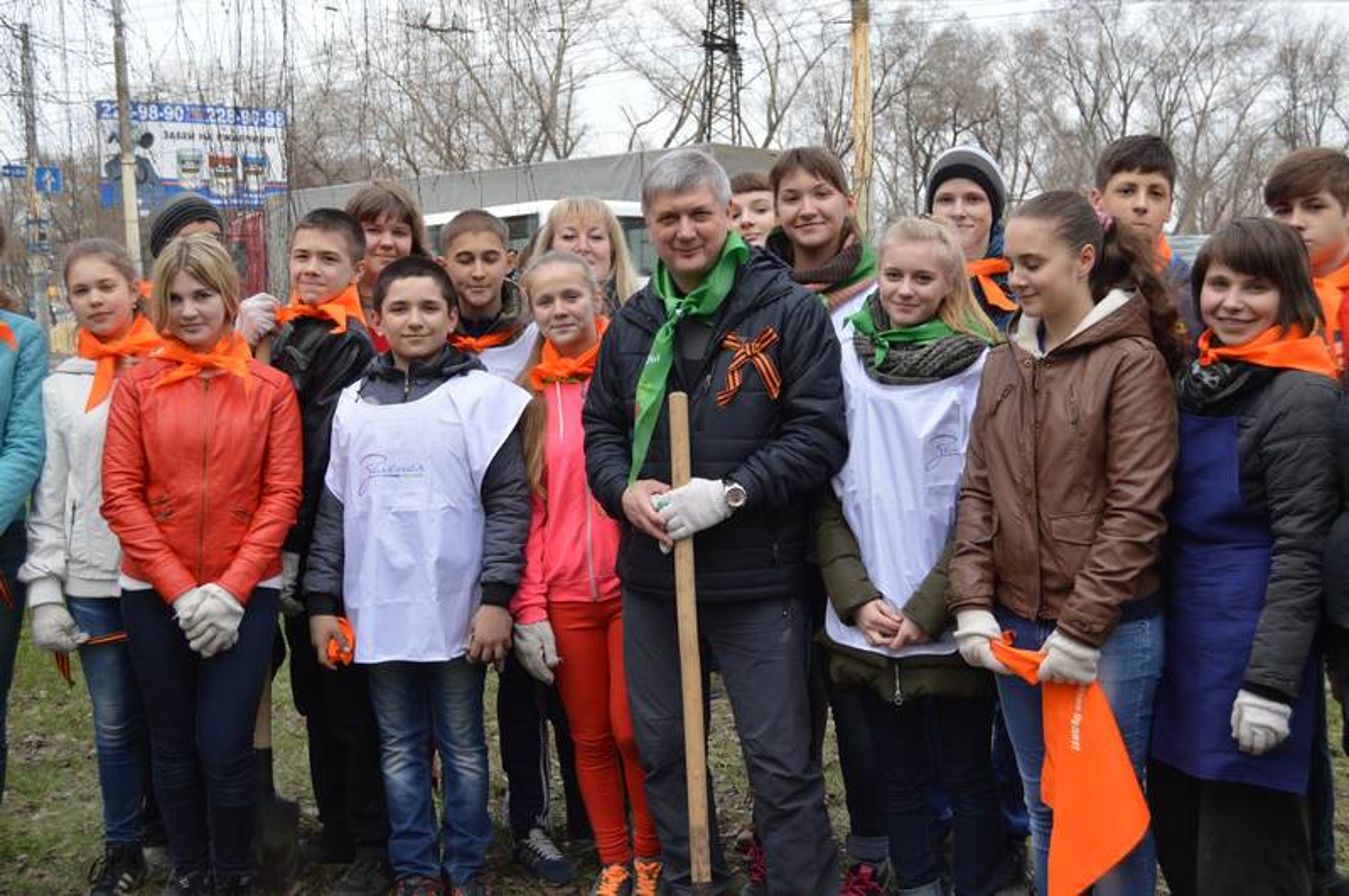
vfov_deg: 28.9
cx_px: 674
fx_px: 1741
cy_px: 448
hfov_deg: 42.4
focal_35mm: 46
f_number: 6.3
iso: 100
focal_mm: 31
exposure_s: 1/160
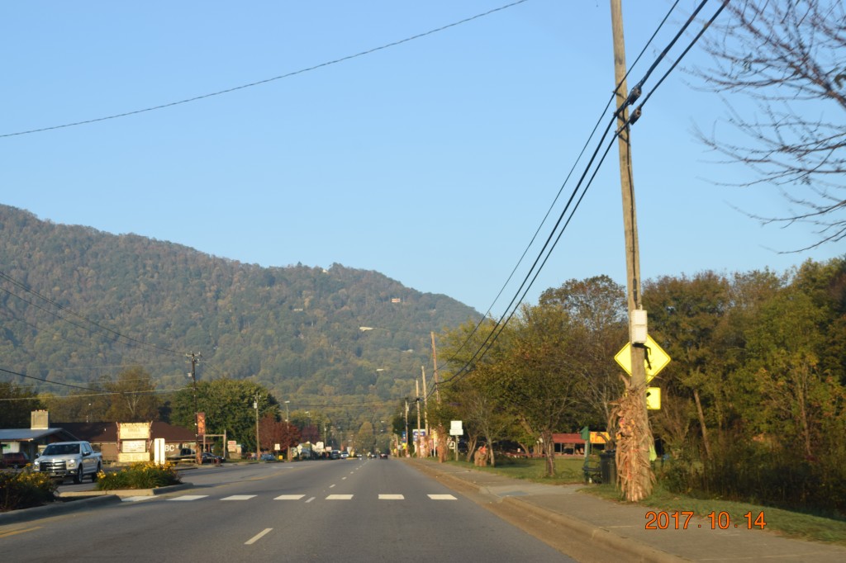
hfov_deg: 37.9
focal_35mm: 52
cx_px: 423
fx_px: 1233
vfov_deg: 25.7
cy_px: 282
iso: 320
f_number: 8
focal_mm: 35
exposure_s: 1/250
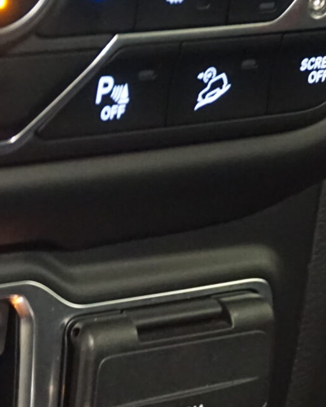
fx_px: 1906
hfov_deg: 9.6
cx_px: -119
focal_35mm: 158
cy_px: 285
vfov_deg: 12.2
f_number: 4.5
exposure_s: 1/5
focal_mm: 28
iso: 3200
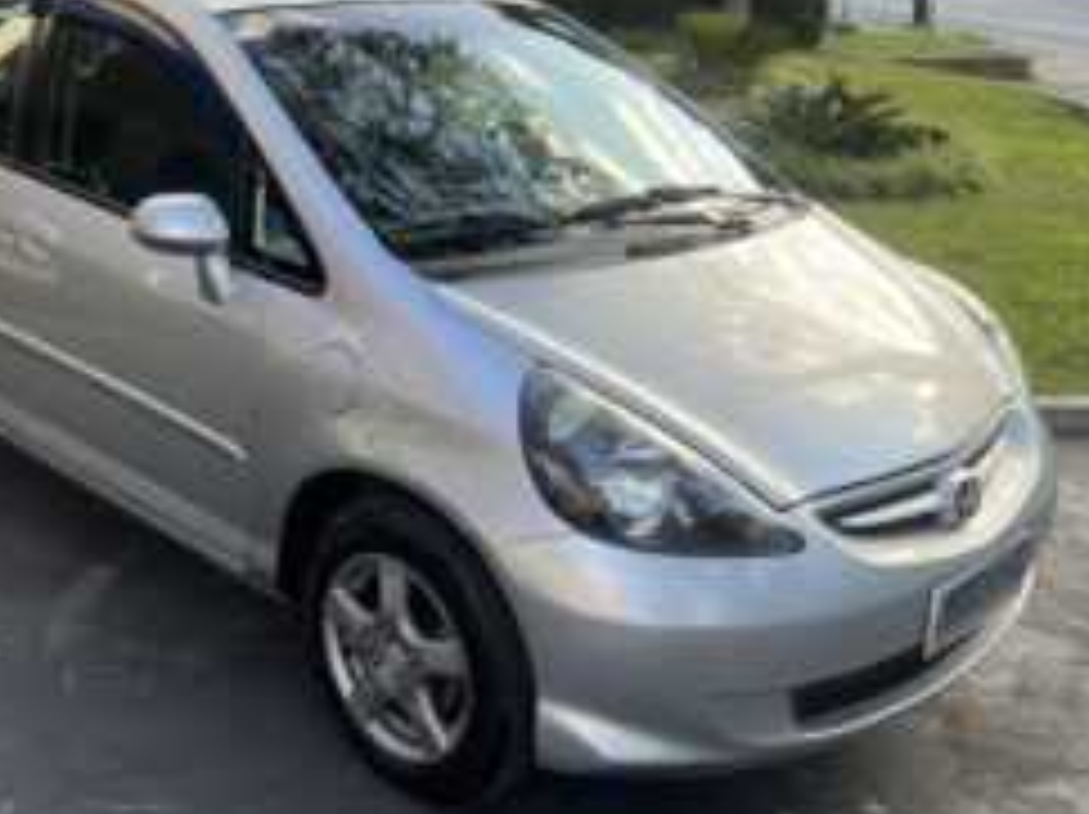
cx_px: 374
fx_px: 1351
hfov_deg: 43.3
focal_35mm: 43
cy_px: 256
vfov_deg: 33.2
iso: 50
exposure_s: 1/350
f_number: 1.5
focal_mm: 5.7
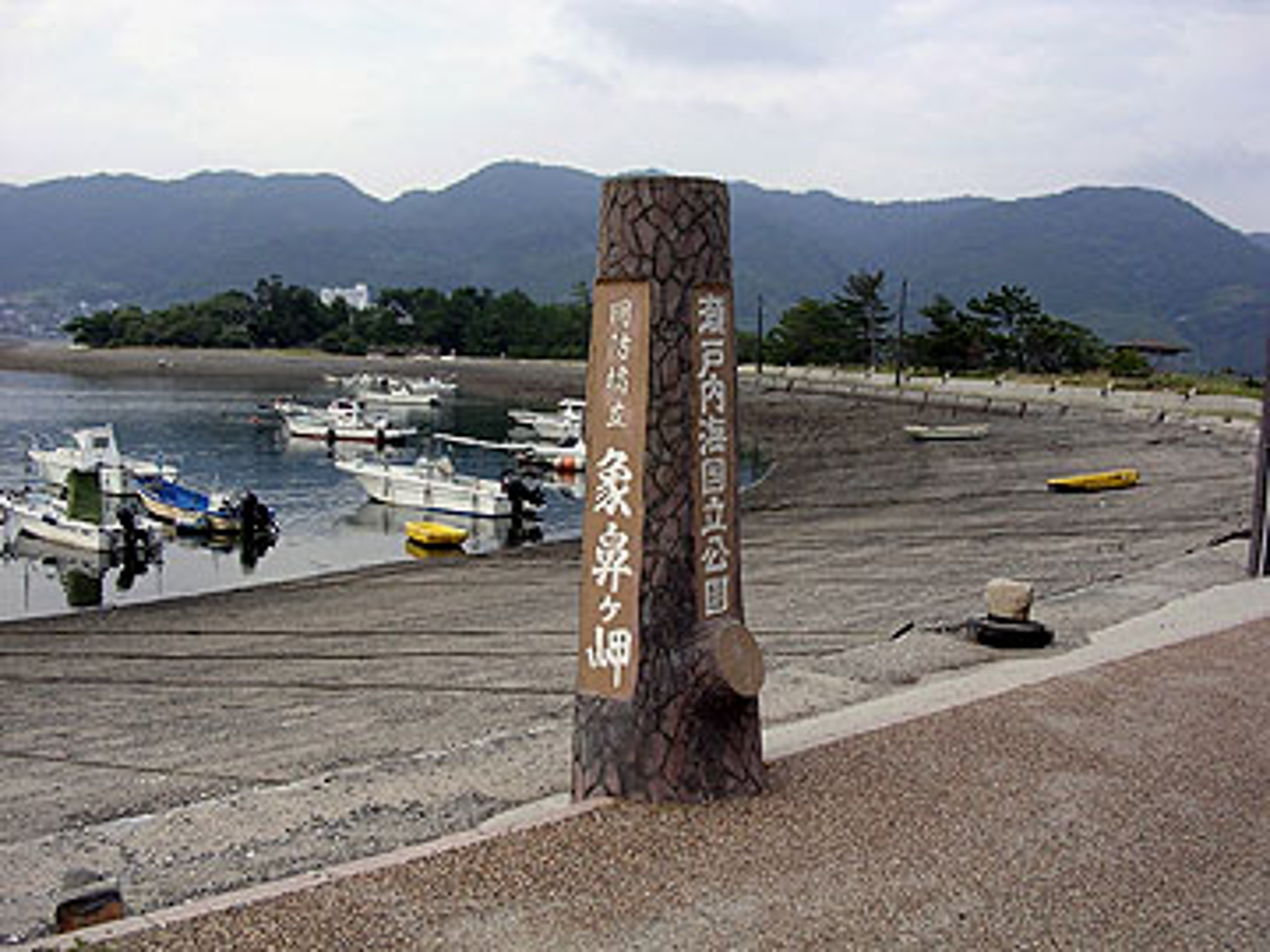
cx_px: 635
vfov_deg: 37.7
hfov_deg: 49.0
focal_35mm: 38
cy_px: 476
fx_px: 1394
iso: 100
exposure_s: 1/485
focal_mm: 5.8
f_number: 2.8
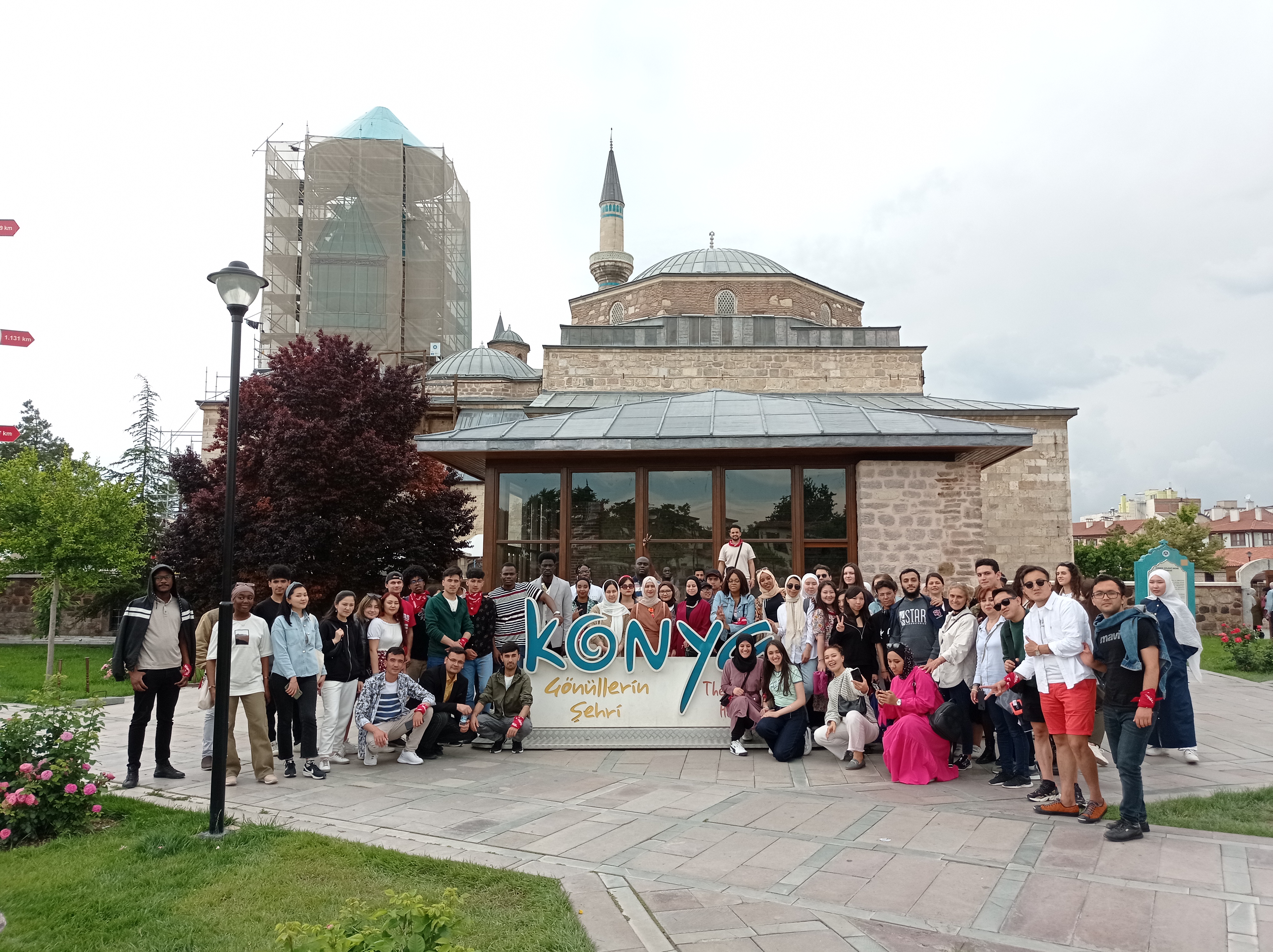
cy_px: 476
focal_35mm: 28
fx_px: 1029
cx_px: 636
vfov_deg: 49.7
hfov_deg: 63.5
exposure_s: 1/1142
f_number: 1.79
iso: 103
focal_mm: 4.7
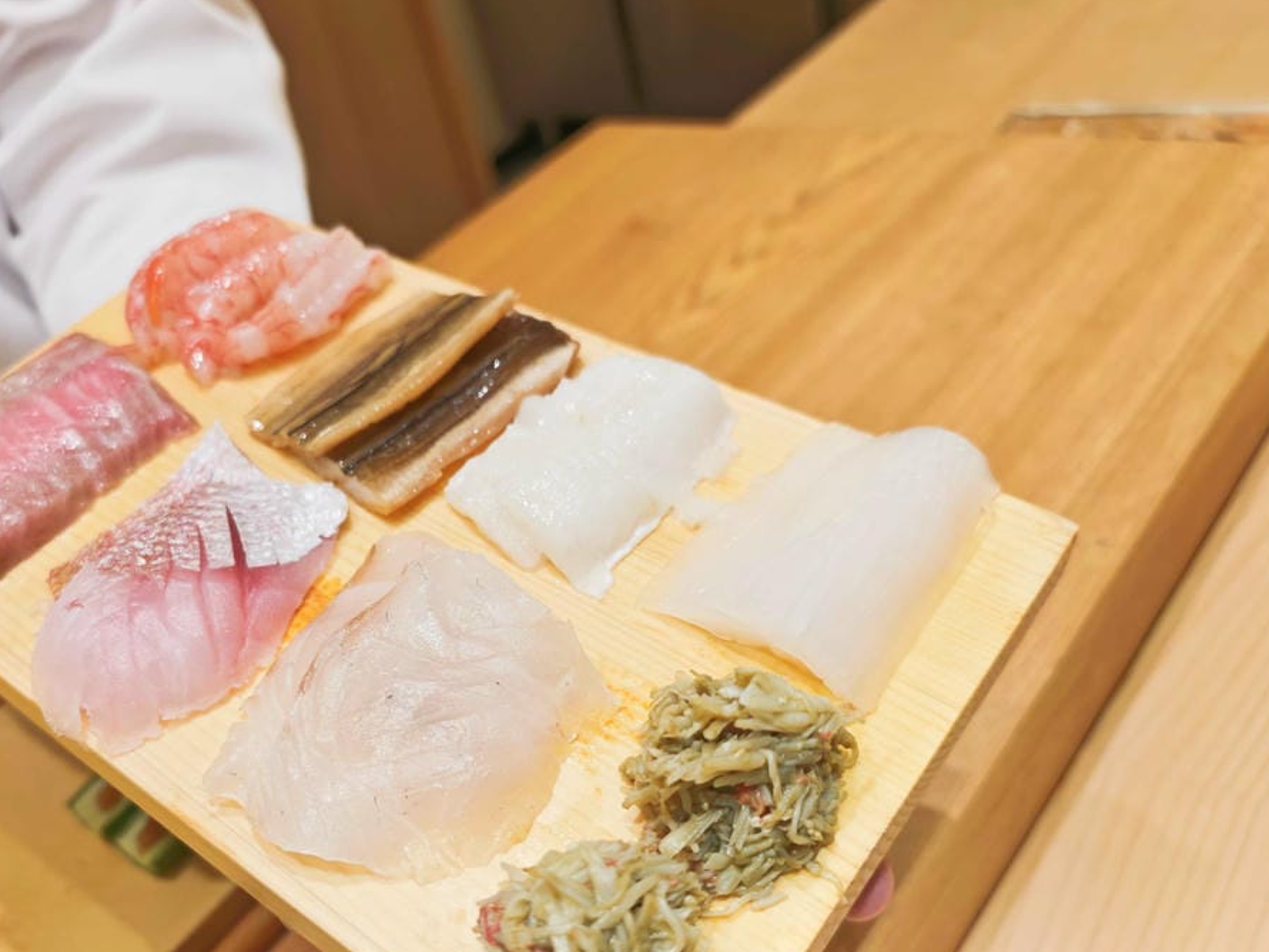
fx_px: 1137
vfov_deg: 45.1
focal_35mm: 31
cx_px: 476
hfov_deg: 57.6
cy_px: 586
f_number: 2
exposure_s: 1/600
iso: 1000
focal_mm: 8.72
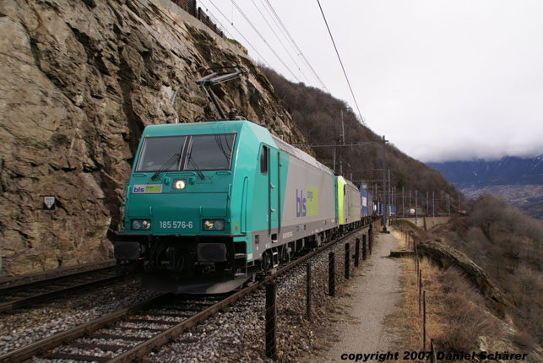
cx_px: 272
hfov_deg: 57.2
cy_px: 182
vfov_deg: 40.0
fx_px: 498
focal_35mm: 33
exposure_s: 1/320
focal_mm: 22
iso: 100
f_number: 5.6
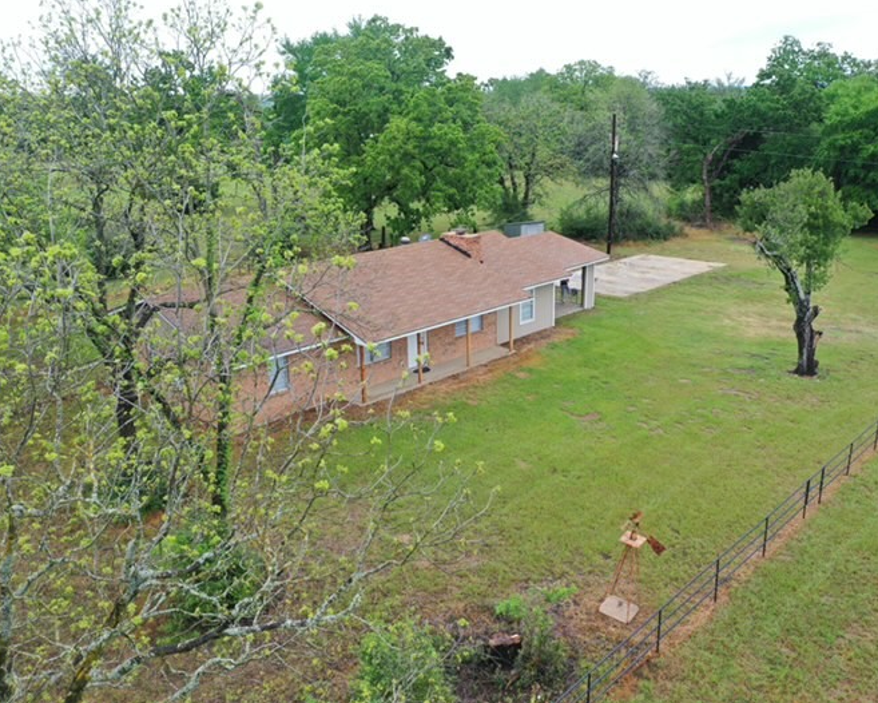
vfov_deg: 45.8
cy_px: 352
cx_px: 456
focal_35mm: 32
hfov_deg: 55.6
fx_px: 832
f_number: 4
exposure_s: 1/100
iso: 100
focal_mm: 10.26
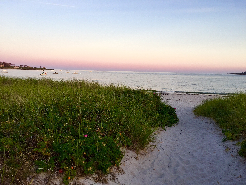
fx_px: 206
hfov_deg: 61.7
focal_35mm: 29
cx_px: 123
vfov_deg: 48.2
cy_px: 92
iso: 50
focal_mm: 4.15
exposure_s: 1/120
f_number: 2.2
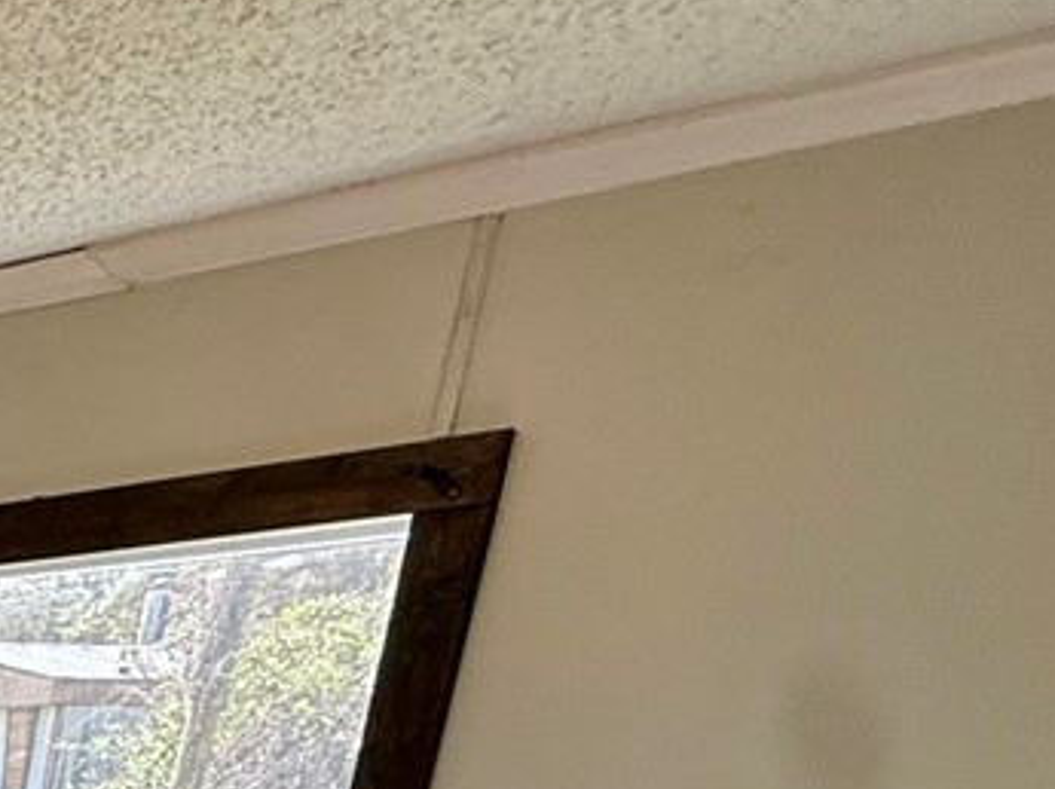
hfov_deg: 16.9
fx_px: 1979
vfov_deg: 17.3
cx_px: -1275
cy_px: 1520
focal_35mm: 65
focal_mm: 2.22
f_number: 2.2
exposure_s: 1/99
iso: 80
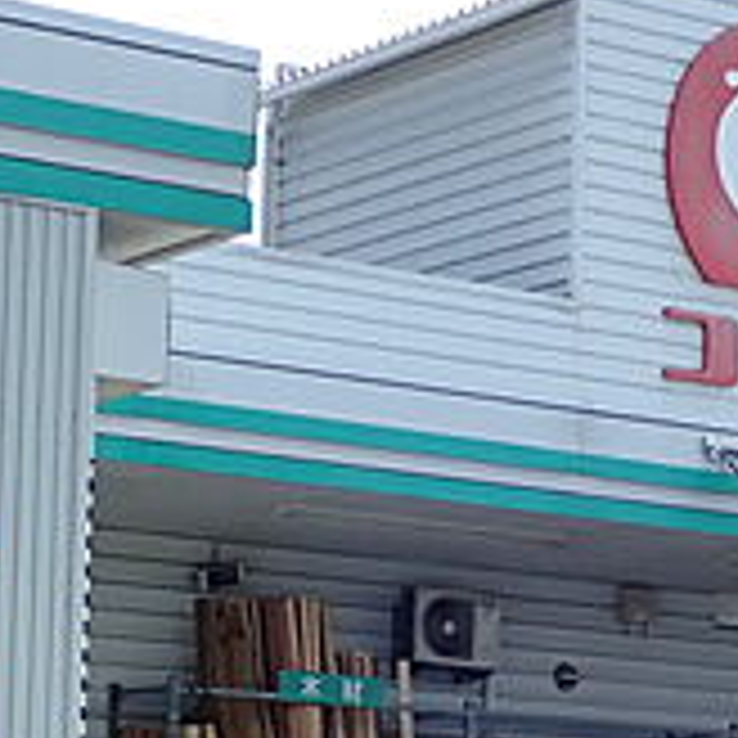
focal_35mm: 144
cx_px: 477
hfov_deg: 12.1
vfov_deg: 12.0
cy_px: 659
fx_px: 3473
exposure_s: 1/500
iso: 100
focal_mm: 7.86
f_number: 4
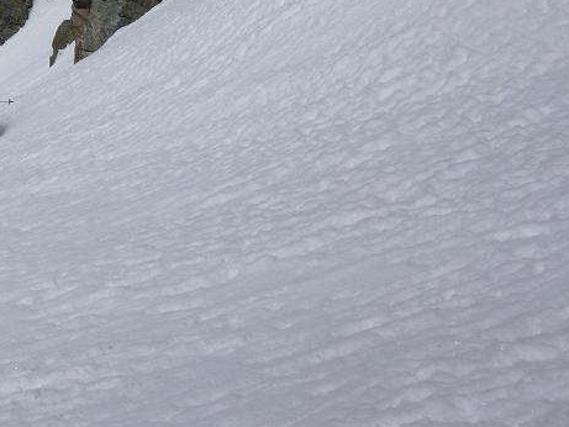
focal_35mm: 60
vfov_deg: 23.1
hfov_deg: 28.6
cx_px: -89
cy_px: -36
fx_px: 987
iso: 100
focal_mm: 4.5
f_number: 9
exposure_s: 1/800
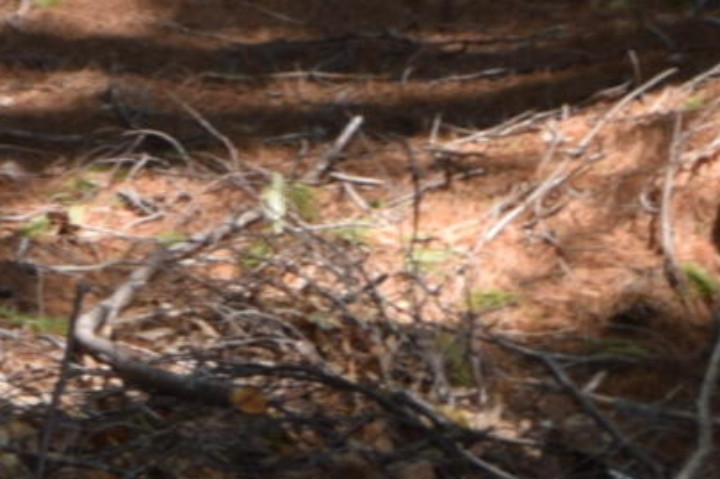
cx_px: -344
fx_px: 4458
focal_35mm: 223
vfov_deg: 5.7
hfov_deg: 9.0
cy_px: -961
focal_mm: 20
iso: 110
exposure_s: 1/125
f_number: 5.6
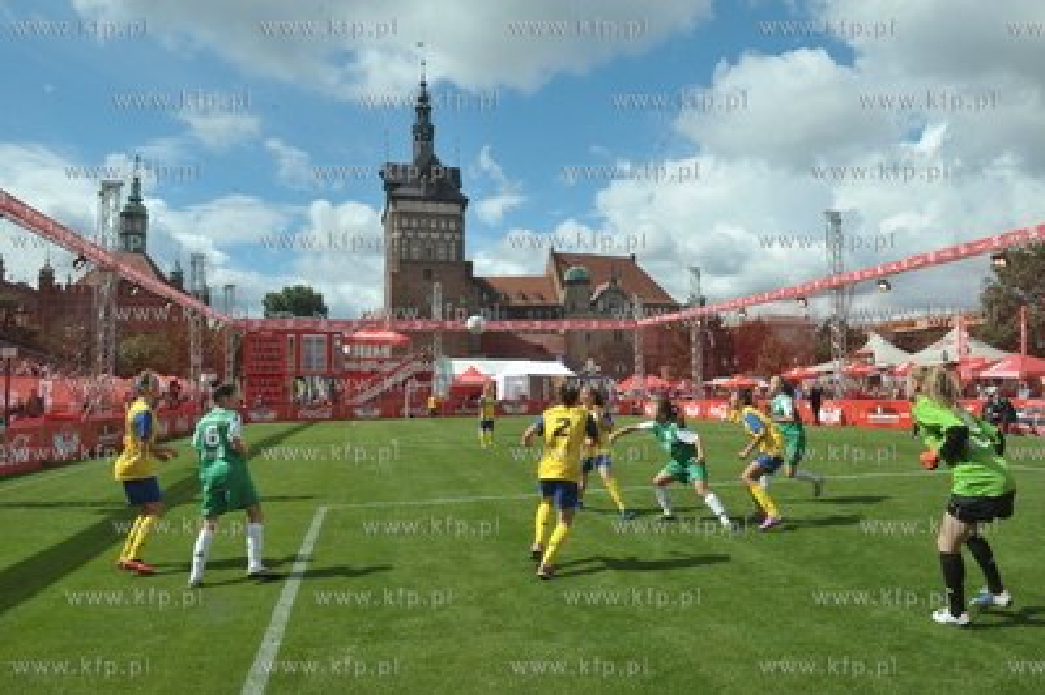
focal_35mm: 24
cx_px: 522
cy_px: 348
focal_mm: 24
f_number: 16
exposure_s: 1/250
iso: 320
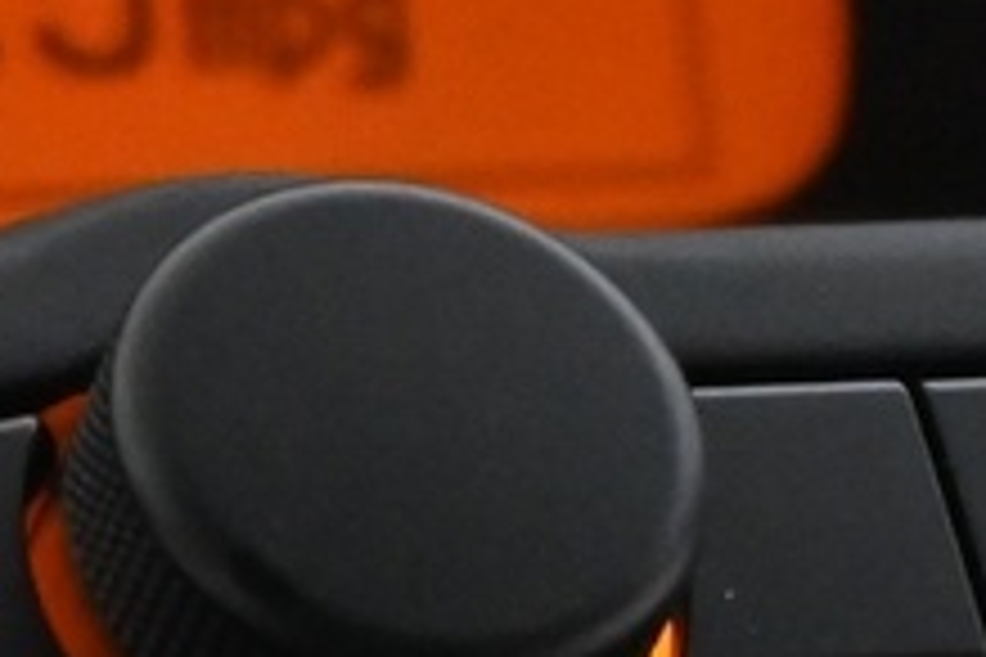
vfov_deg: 4.1
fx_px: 9272
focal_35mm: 339
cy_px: 76
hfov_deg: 6.1
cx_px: 86
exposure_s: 1/50
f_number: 4.8
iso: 3600
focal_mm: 30.5
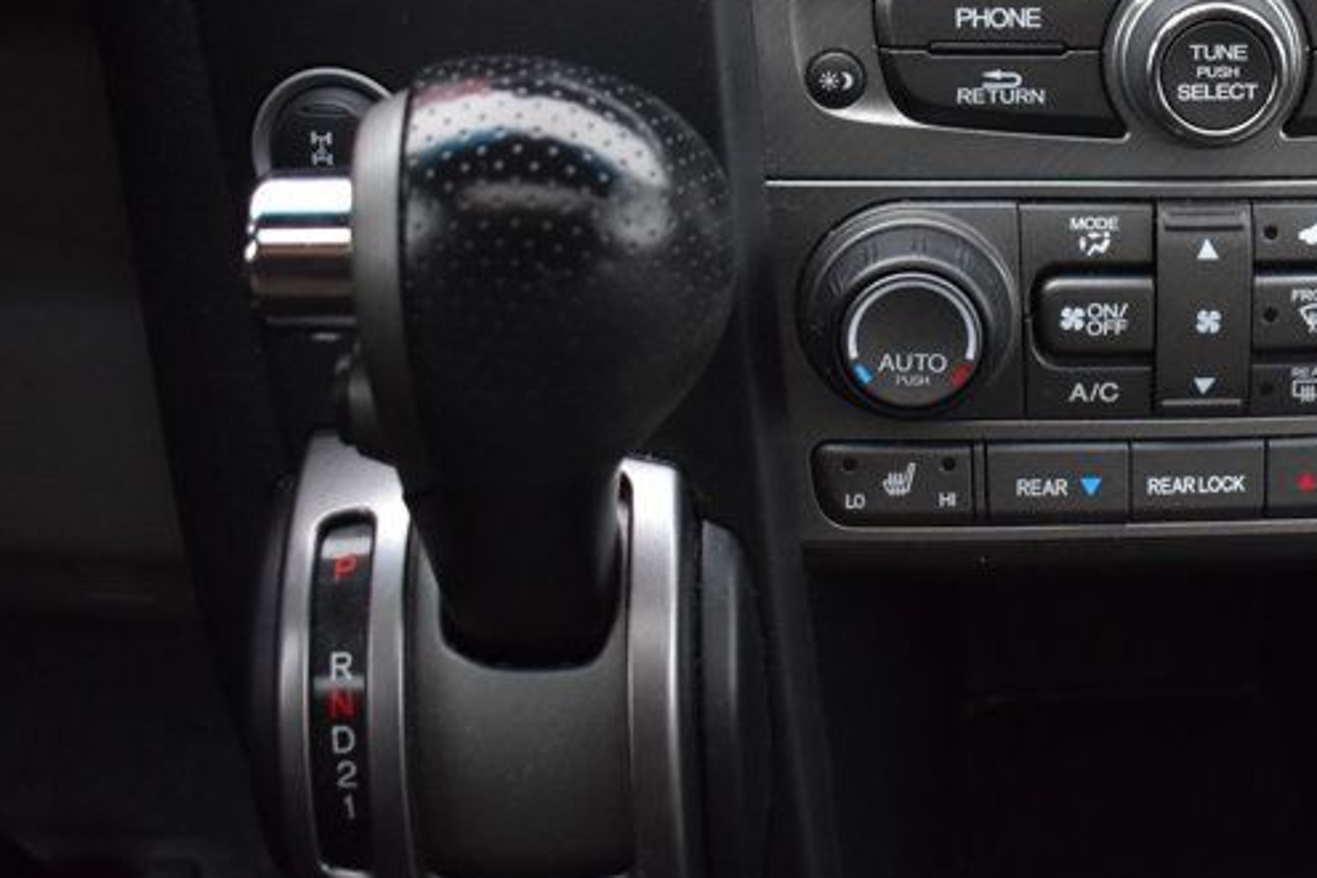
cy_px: 122
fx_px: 2268
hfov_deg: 30.2
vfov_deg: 21.5
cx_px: 1314
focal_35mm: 62
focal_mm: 20
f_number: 3.8
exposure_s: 1/15
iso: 1600
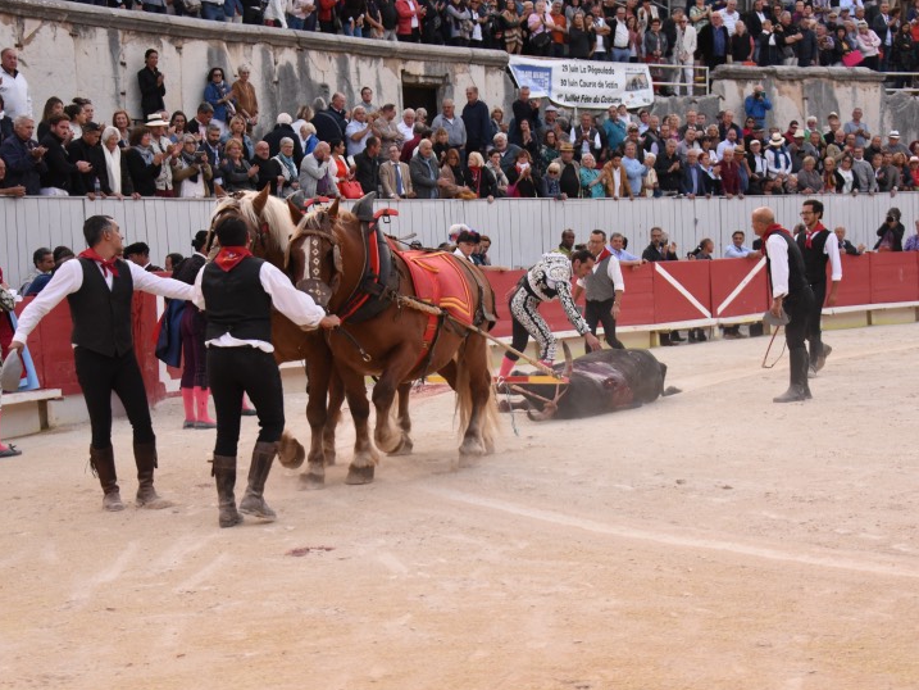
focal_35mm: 70
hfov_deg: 27.8
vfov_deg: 21.0
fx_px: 1859
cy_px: 320
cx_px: 472
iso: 2200
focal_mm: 58
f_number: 4.5
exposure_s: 1/640
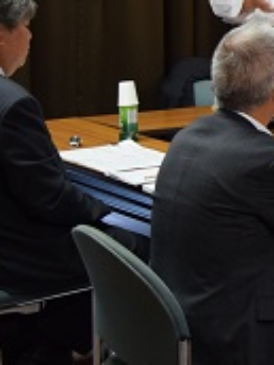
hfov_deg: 10.9
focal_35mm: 126
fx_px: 1326
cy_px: 85
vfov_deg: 15.6
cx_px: 516
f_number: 4
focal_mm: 25
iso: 800
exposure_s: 1/60
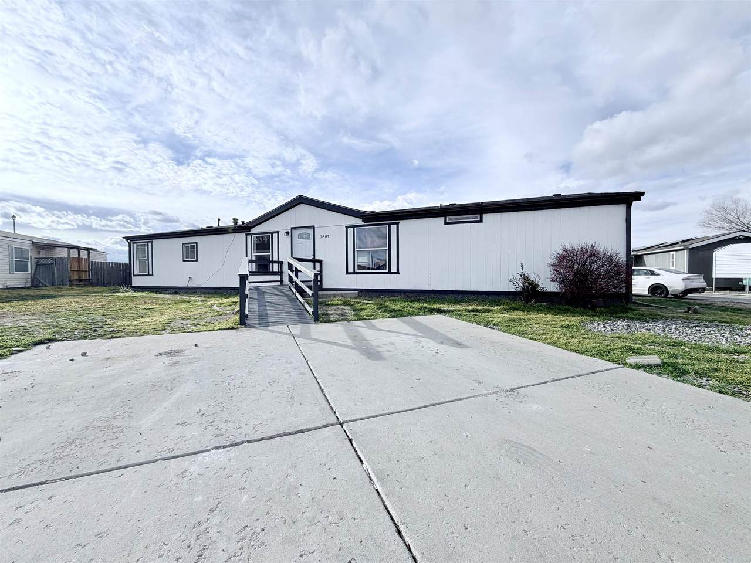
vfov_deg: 85.7
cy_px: 282
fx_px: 304
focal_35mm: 14
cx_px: 376
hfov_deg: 102.1
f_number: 2.2
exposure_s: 1/1068
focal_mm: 2.22
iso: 32
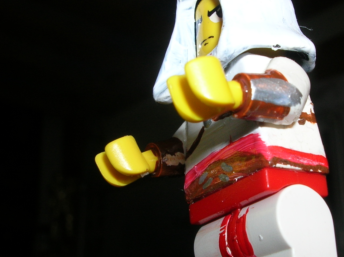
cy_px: 151
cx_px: 225
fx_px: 626
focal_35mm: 63
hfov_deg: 30.6
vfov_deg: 23.2
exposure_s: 1/60.1
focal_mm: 5.8
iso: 50
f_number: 5.6
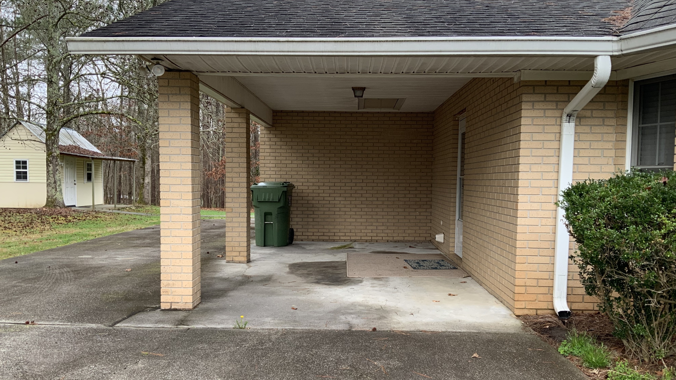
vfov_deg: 36.6
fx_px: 574
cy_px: 218
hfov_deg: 61.0
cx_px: 339
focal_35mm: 32
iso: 25
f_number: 1.8
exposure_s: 1/122
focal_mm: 3
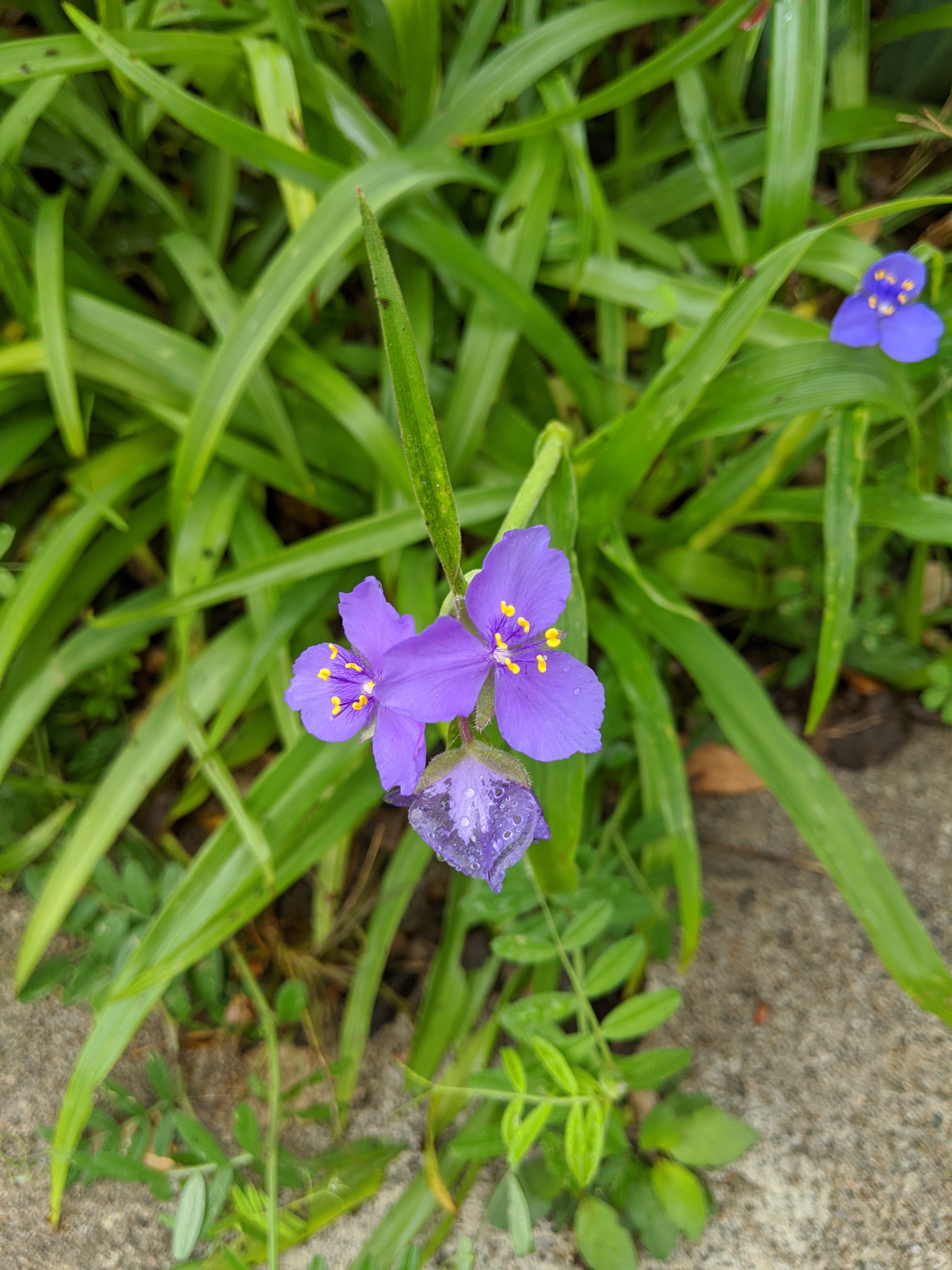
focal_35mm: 27
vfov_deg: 65.3
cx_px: 476
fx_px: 990
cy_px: 635
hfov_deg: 51.4
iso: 65
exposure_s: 1/74
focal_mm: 4.44
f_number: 1.8
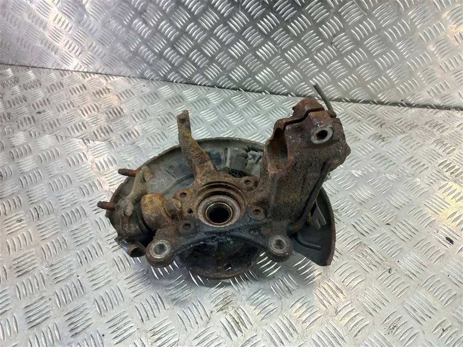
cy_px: 174
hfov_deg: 69.4
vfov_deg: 54.9
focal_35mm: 25
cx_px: 232
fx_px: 334
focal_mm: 4.6
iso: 100
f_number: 1.8
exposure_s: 1/50
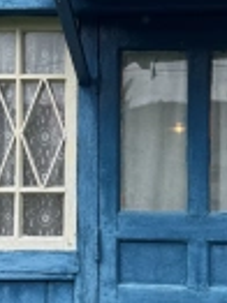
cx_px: 166
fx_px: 753
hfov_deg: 17.1
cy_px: 210
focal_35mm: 86
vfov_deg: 22.6
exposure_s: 1/730
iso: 80
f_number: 1.78
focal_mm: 6.76
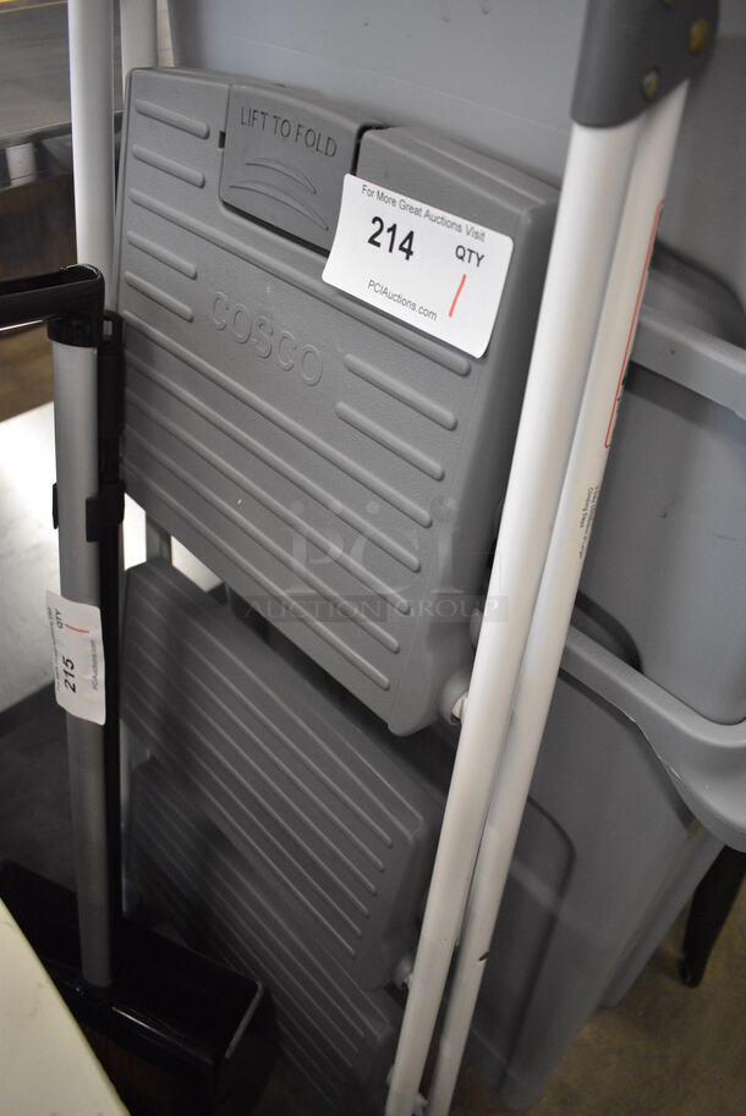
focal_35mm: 27
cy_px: 558
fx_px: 838
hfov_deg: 48.0
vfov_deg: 67.3
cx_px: 373
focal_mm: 18
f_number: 3.5
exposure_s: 1/125
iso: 2500
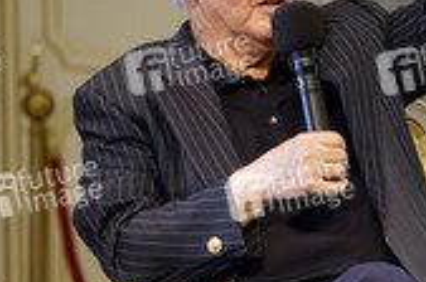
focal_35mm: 227
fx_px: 2681
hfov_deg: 9.0
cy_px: 128
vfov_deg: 6.0
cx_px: 475
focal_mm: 85
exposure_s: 1/100
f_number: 2.8
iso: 1600
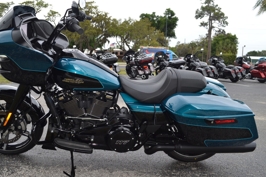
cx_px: 114
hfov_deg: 50.5
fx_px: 281
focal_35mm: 38
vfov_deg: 35.1
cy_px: 86
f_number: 6.3
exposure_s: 1/200
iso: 100
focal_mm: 22
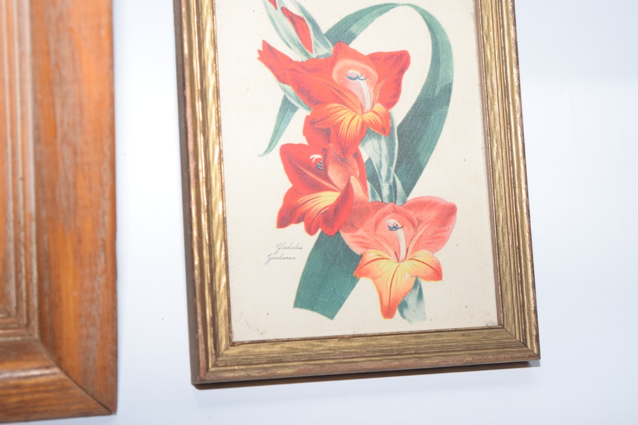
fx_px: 1462
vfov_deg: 16.6
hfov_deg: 24.6
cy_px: 212
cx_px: 319
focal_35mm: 82
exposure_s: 1/60
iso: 360
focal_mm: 55
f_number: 5.6
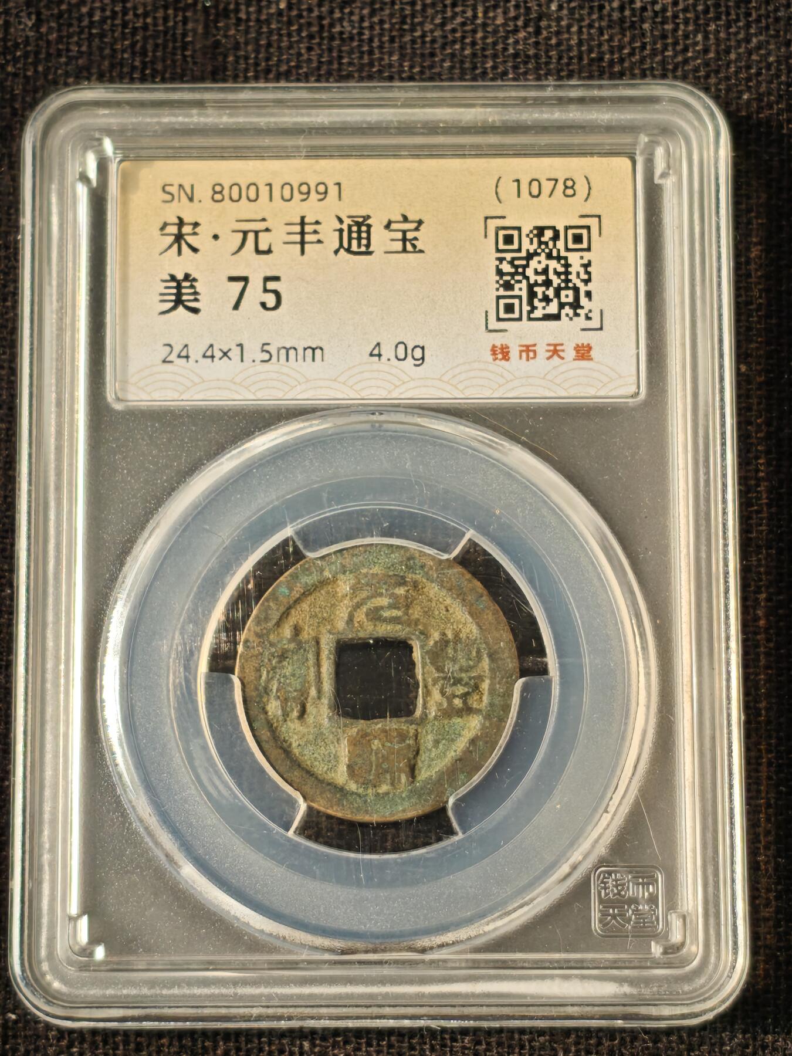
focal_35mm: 90
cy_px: 528
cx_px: 396
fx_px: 2746
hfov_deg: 16.4
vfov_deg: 21.8
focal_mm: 4.94
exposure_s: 1/469
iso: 50
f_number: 1.5
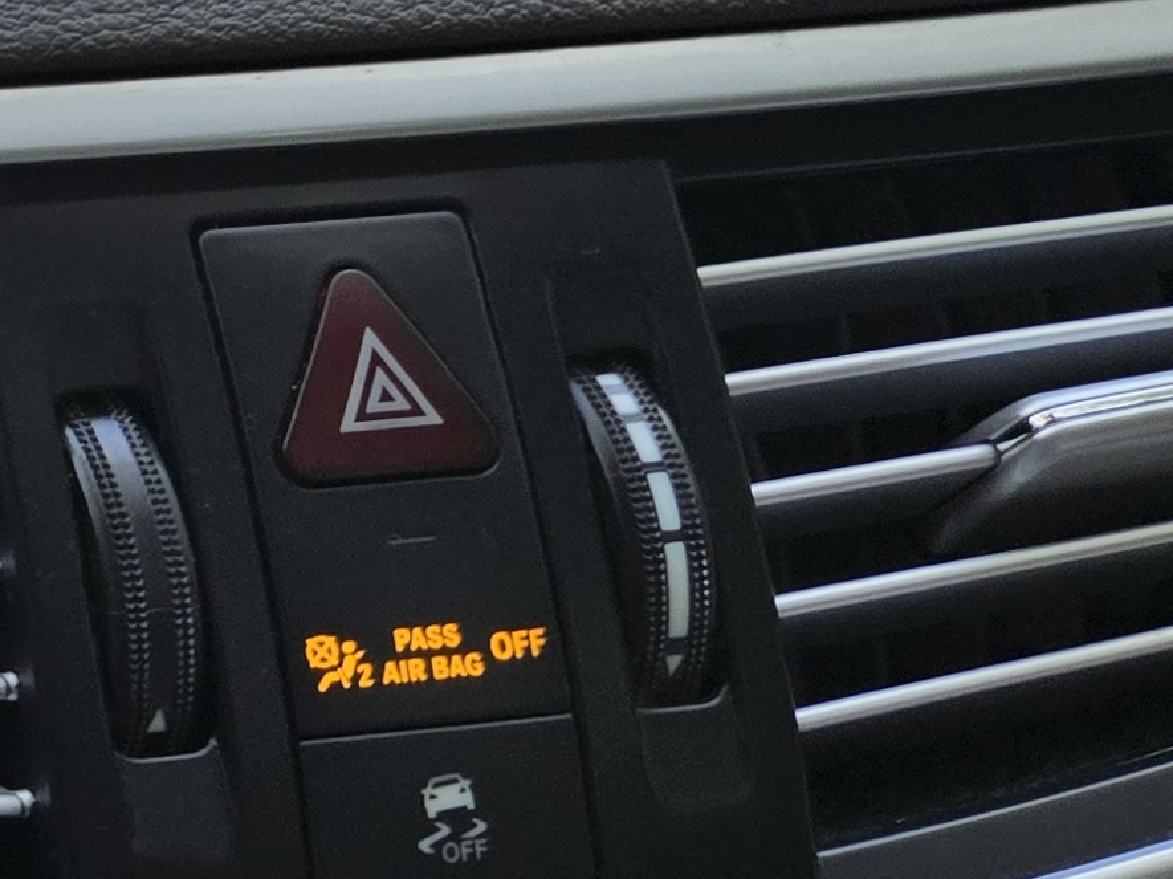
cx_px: -1054
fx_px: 3523
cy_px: -310
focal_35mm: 104
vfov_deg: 13.6
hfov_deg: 15.6
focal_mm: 5.4
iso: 40
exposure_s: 1/120
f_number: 1.8
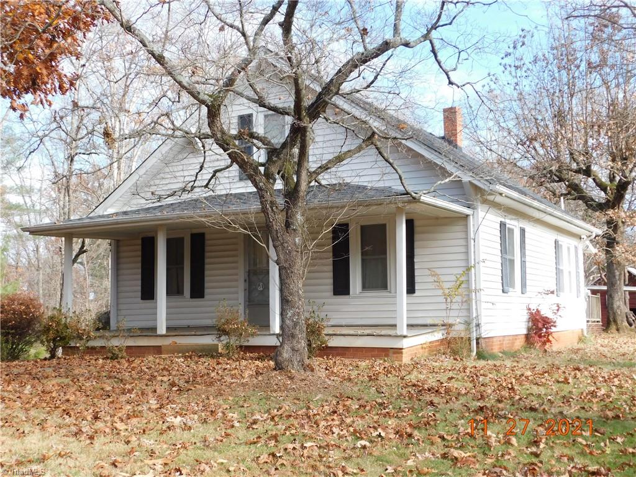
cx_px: 318
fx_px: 827
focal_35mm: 45
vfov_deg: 32.2
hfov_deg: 42.1
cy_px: 238
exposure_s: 1/250
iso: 125
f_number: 3.7
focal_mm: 8
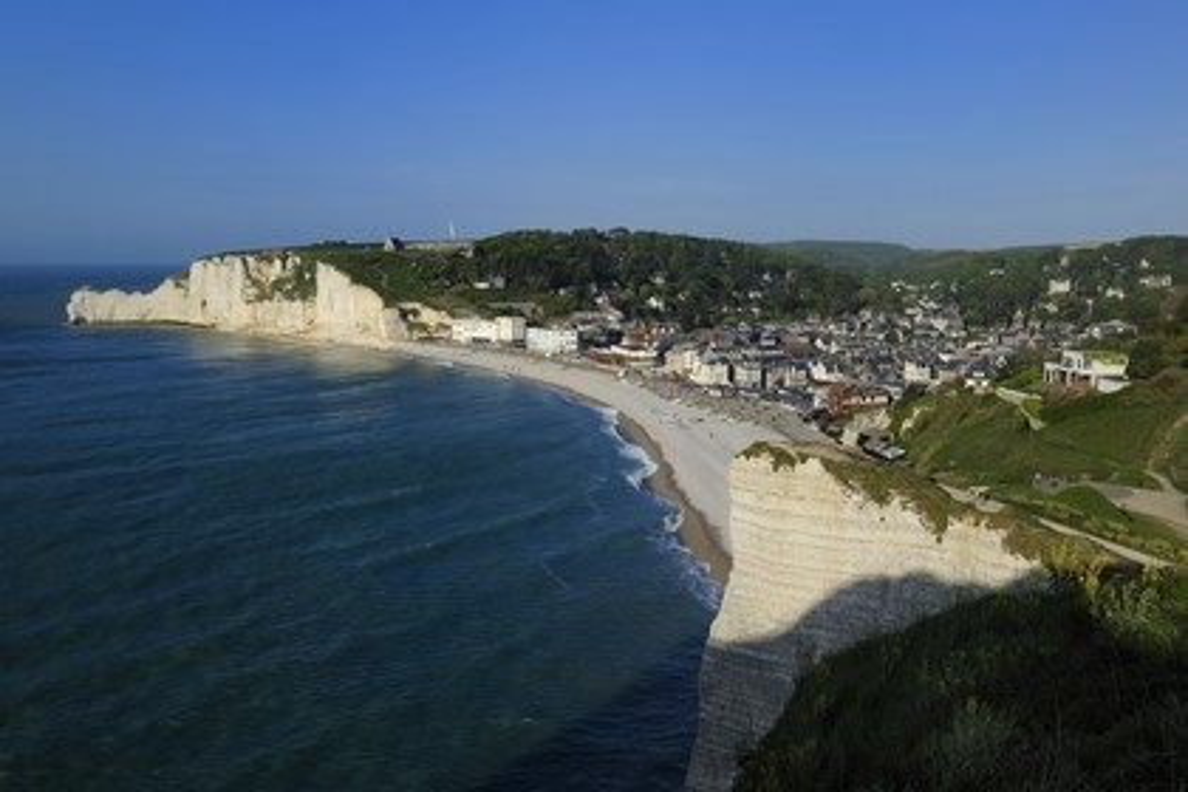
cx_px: 594
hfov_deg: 58.7
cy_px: 396
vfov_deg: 41.1
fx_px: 1056
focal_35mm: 32
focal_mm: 32
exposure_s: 1/320
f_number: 10
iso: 200
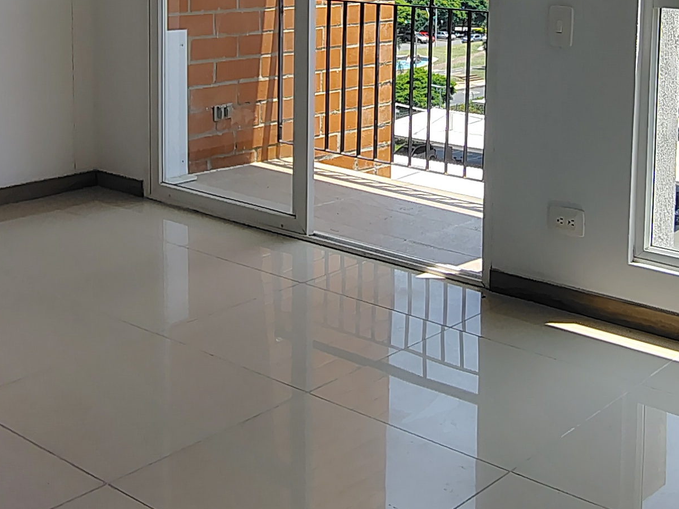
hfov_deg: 34.9
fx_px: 1079
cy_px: 50
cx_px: 388
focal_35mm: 55
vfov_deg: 25.7
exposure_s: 1/631
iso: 100
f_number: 2.2
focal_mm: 2.13
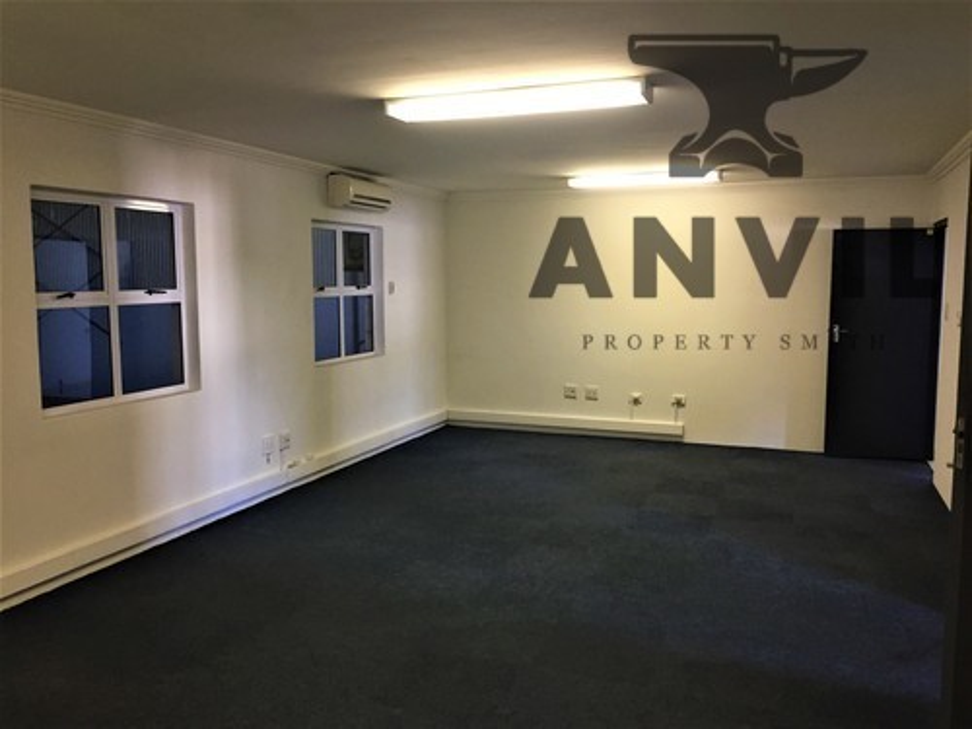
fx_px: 814
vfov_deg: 48.2
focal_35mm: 29
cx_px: 486
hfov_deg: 61.7
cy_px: 364
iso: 160
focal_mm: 4.15
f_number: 2.2
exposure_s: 1/33
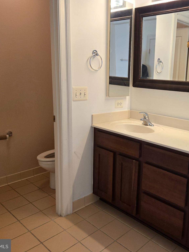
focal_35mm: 31
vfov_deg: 58.3
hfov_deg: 44.1
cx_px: 139
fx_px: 226
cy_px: 125
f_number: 1.8
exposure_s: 1/120
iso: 100
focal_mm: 5.4
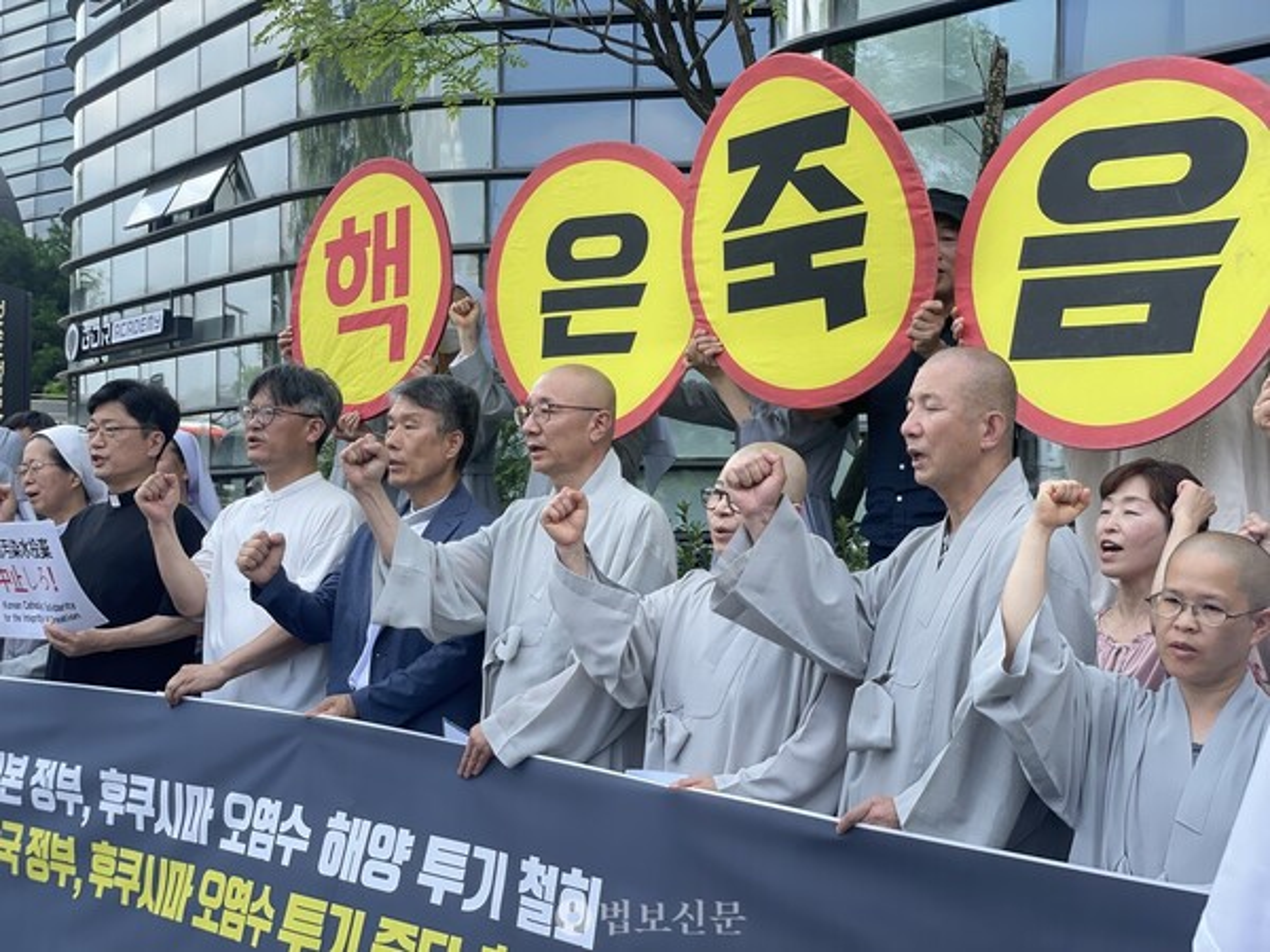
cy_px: 476
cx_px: 635
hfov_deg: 36.8
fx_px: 1908
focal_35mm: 52
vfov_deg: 28.0
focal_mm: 6
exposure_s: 1/500
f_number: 2
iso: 32
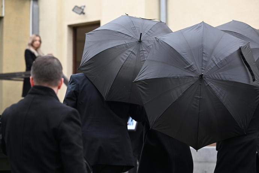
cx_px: 130
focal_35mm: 135
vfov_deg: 10.2
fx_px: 971
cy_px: 86
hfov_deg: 15.2
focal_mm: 135
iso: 2000
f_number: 4.5
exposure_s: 1/500
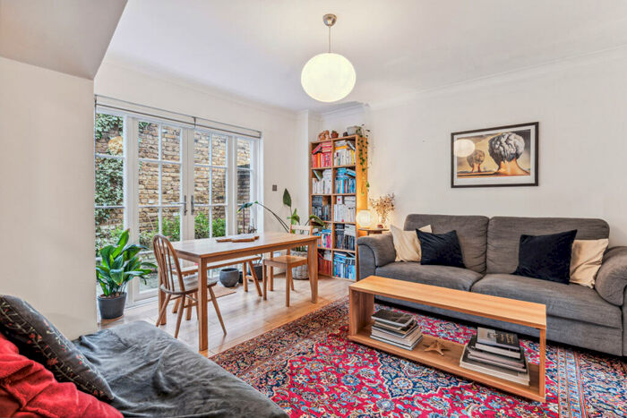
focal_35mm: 16
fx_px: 279
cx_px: 314
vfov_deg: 73.8
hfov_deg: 96.7
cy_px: 209
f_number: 11
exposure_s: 1/6
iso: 400
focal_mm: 16
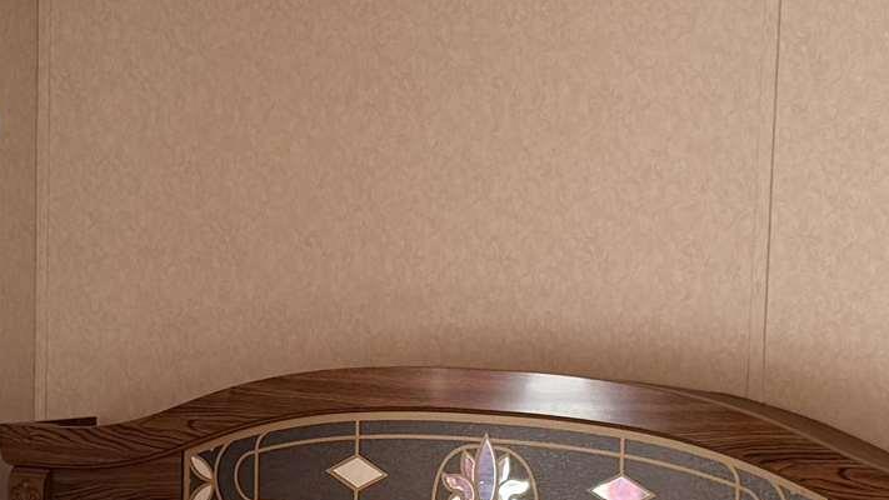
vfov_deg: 10.6
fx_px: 2664
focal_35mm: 113
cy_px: 479
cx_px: 330
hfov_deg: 18.9
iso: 160
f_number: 1.78
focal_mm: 6.76
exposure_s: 1/240
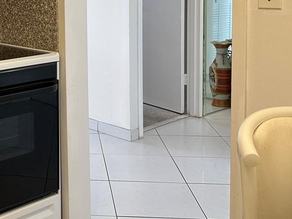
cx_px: -7
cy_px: 21
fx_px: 498
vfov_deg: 24.1
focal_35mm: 59
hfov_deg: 30.2
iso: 160
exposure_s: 1/120
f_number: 1.78
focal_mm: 6.86
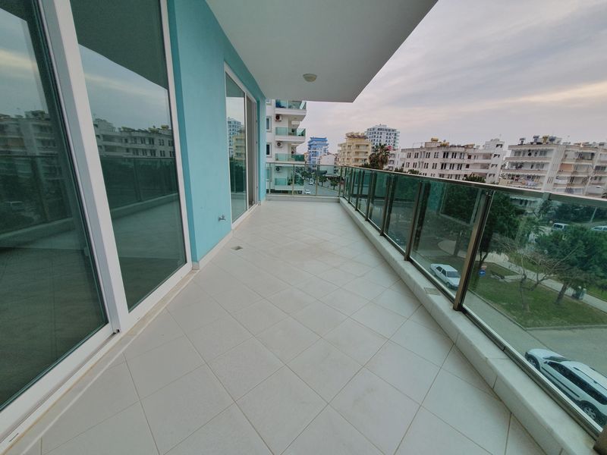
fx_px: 228
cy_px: 228
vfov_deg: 89.9
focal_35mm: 13
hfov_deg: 106.2
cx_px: 304
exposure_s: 1/355
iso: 50
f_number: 2.2
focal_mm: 1.8
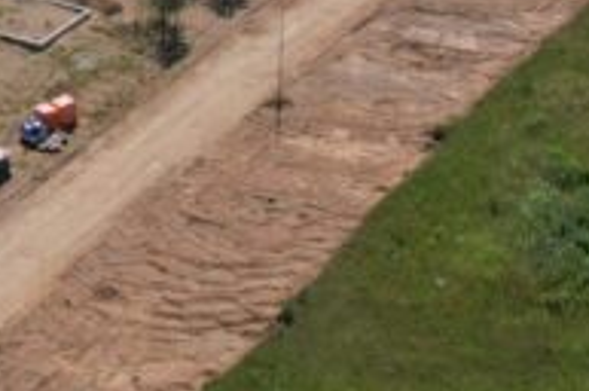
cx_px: -220
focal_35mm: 117
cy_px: -270
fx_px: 1911
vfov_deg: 11.0
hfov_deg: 16.4
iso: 110
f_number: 2.8
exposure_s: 1/2500
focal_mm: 8.38
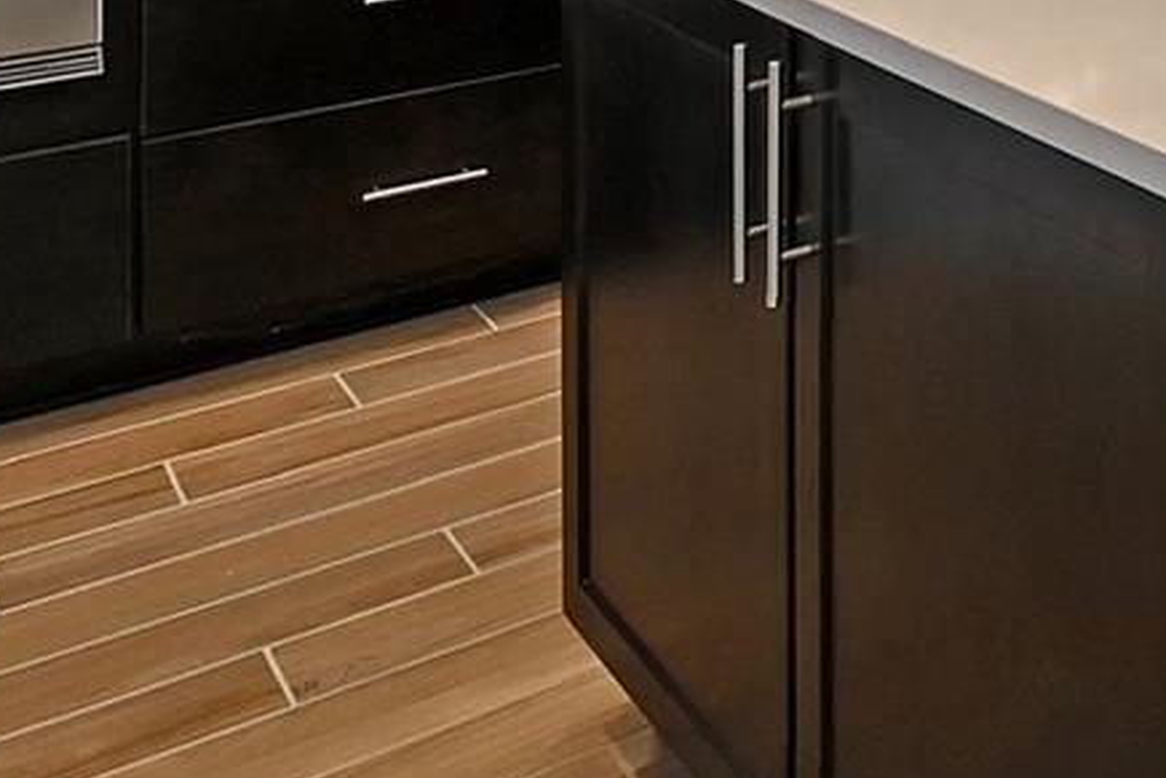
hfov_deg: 30.5
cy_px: -503
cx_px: 1417
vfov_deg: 20.0
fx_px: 1782
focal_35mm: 55
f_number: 10
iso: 800
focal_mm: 10
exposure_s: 1/40
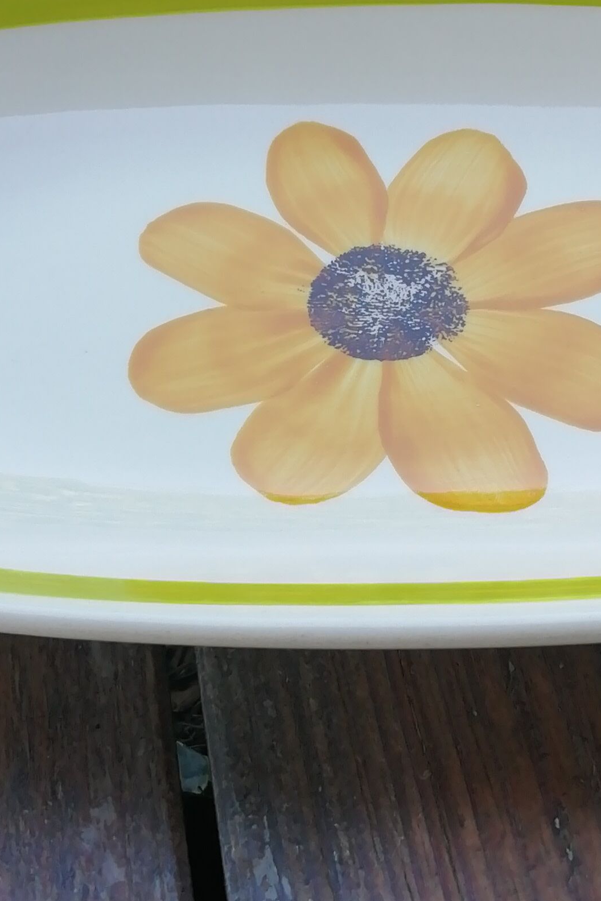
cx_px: 348
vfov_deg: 28.3
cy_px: 300
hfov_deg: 19.2
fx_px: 1778
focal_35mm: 71
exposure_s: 1/156
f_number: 2.2
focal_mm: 3.21
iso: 50
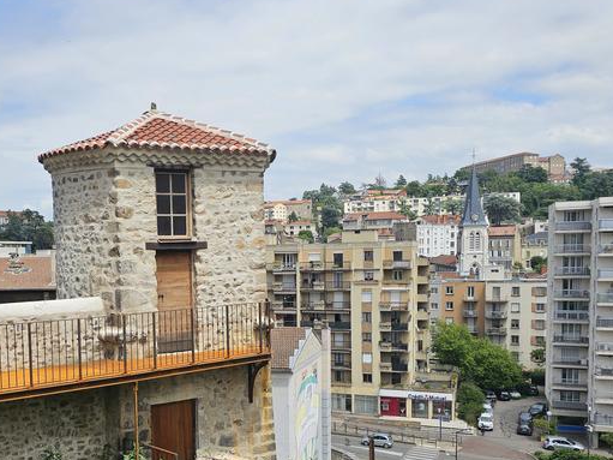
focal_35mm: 36
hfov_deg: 50.9
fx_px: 637
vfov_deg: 39.2
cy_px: 306
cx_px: 234
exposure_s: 1/1228
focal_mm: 6.3
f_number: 1.7
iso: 10
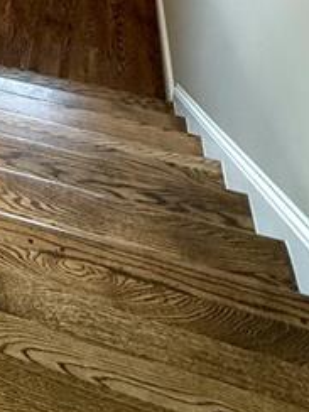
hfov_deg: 29.8
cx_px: -24
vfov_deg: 27.6
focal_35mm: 44
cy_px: -220
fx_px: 524
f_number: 2.2
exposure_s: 1/120
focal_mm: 2.22
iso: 320
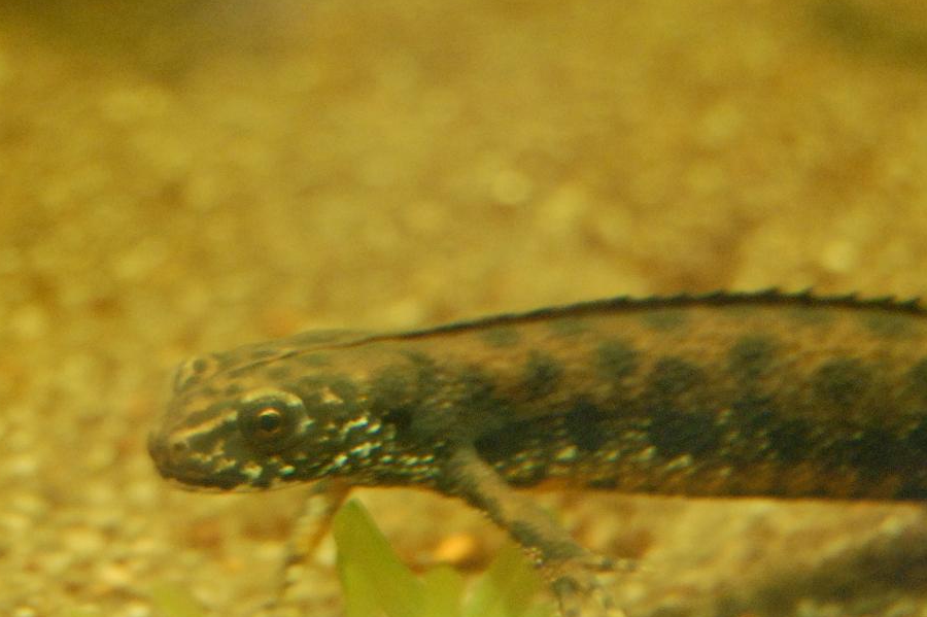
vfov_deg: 9.9
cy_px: 404
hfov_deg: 14.9
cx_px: 318
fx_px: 3547
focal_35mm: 138
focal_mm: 55
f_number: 5.6
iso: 1600
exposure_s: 1/6
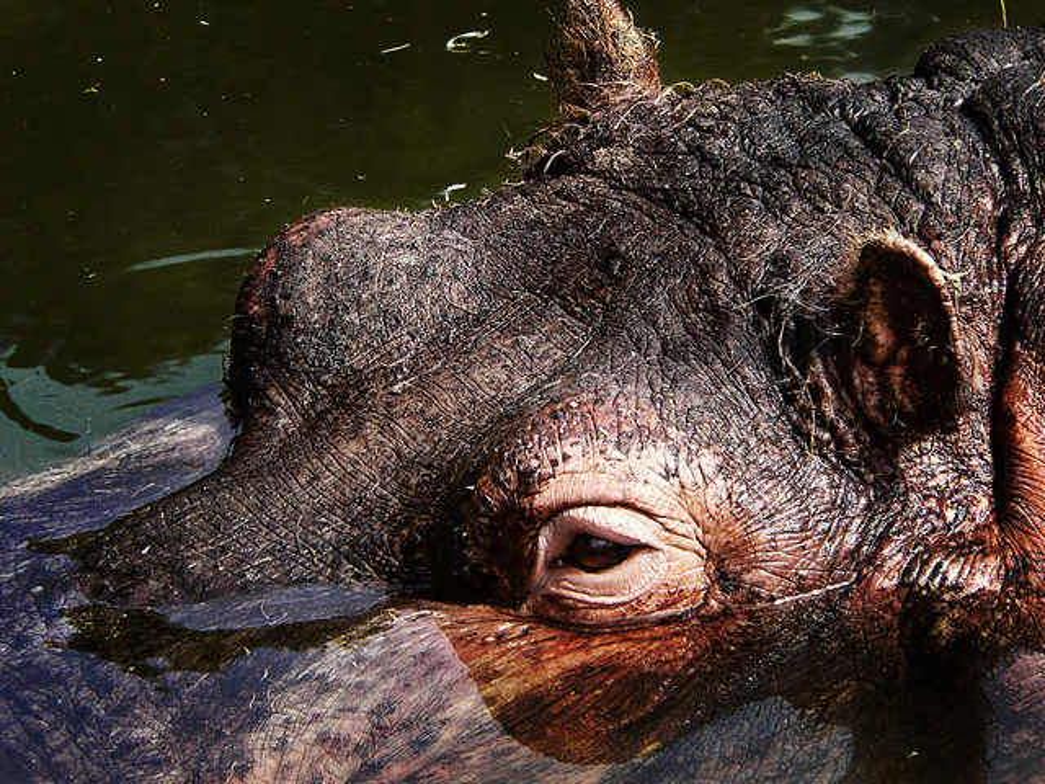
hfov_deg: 7.0
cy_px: 392
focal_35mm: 285
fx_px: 8604
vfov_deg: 5.2
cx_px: 522
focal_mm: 47.5
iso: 80
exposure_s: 1/125
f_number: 4
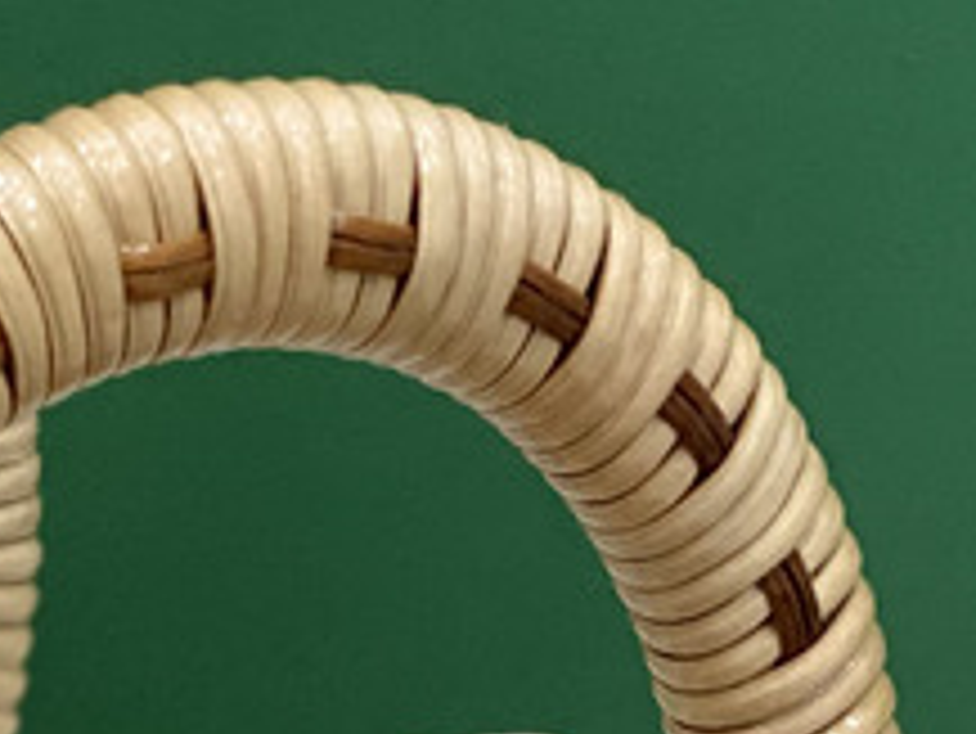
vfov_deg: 6.1
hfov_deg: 8.1
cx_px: -558
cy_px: 1387
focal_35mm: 240
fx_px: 6771
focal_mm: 6
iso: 250
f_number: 2
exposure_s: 1/40
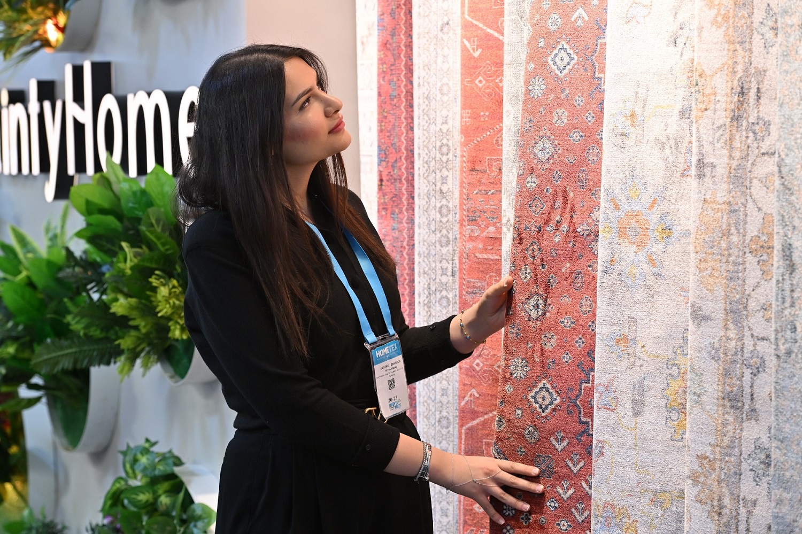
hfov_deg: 21.5
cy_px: 267
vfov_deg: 14.4
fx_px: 2116
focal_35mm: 95
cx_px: 401
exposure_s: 1/160
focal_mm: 95
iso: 1000
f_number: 4.5
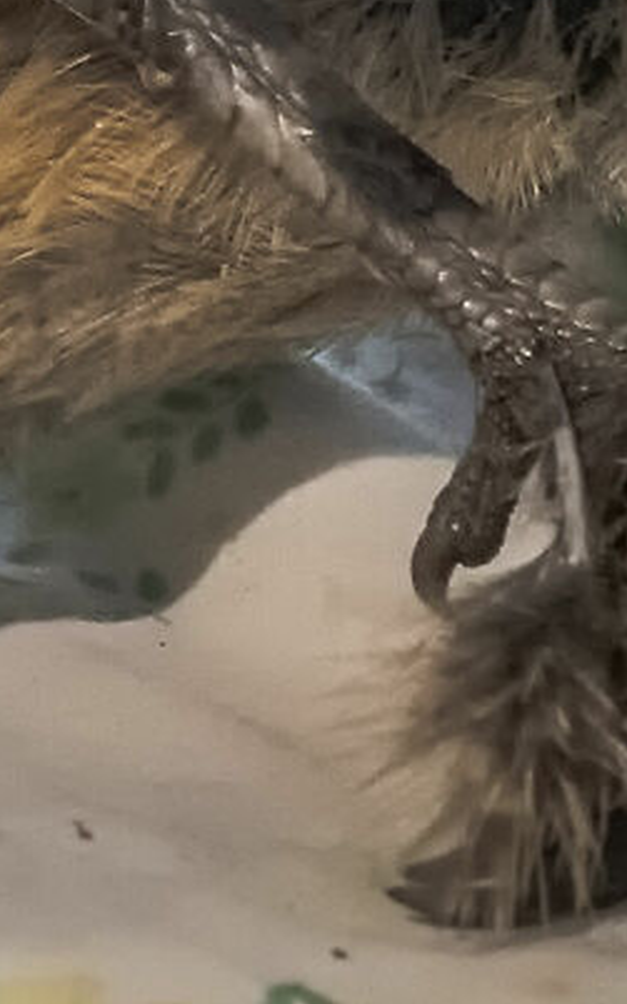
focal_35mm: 776
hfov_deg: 1.7
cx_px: 432
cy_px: -692
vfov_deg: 2.7
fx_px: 21233
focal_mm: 85
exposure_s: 1/180
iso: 5000
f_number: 4.8
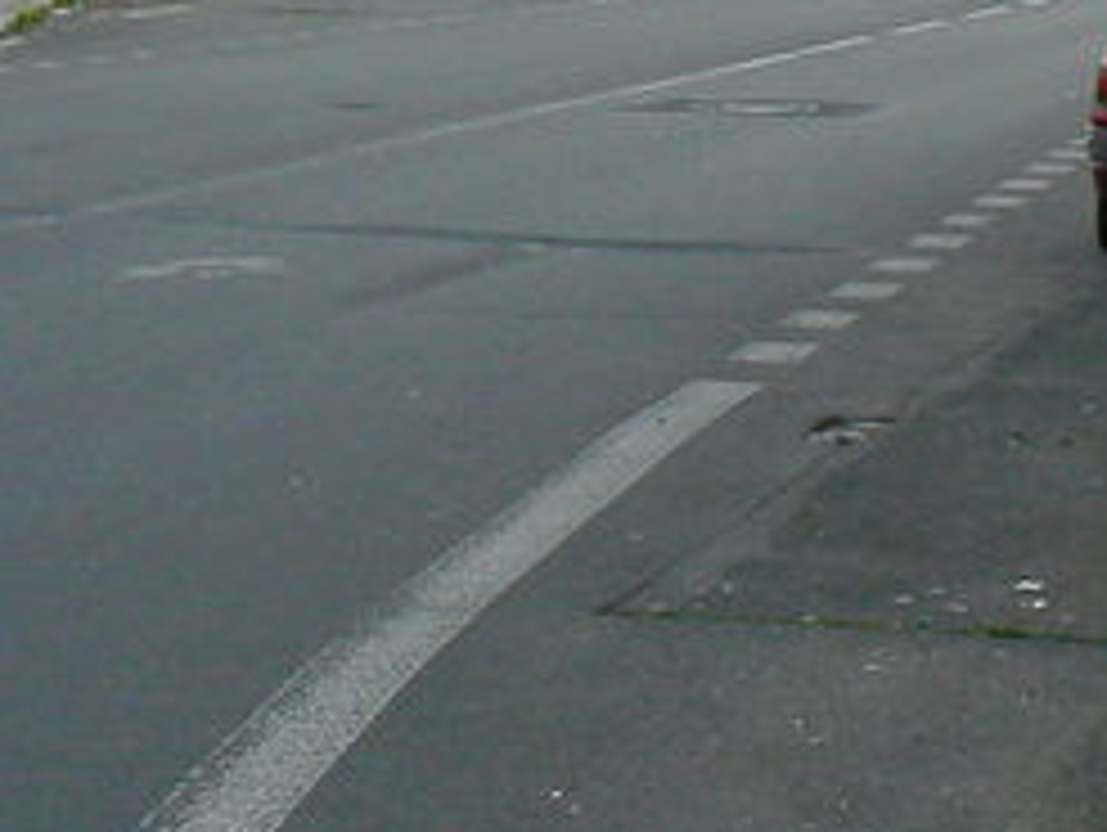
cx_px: 1292
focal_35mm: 117
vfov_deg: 12.4
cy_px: -130
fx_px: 3745
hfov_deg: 16.2
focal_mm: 6
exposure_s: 1/320
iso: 100
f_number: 3.6
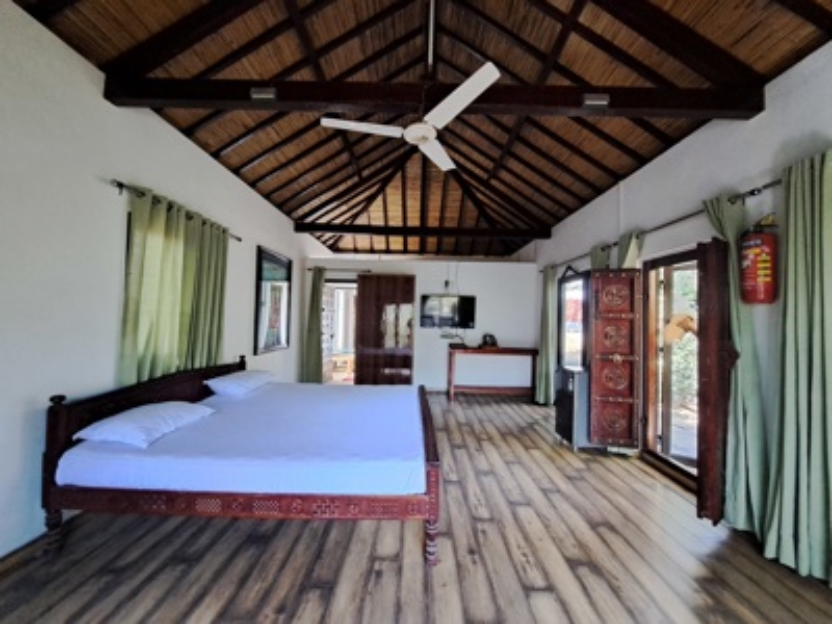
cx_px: 416
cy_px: 312
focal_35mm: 13
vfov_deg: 89.9
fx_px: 312
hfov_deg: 106.2
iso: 320
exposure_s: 1/25
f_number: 2.2
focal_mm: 1.74
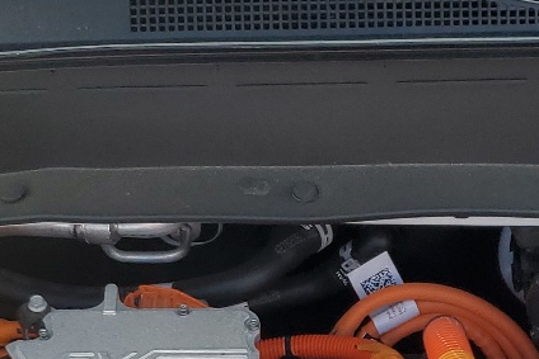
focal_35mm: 102
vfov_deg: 12.7
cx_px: 332
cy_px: 539
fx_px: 1528
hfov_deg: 20.0
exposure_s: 1/1111
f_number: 1.5
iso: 50
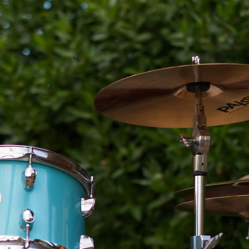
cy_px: 337
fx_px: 1408
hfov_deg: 10.0
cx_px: -42
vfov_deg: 9.9
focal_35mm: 173
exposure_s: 1/640
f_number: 2.2
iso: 640
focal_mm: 50
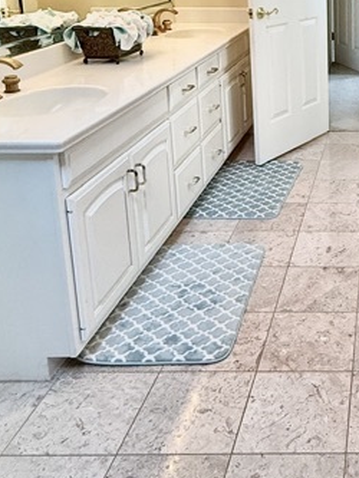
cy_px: 60
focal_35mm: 43
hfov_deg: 30.1
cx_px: 398
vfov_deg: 40.9
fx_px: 594
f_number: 2.2
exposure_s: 1/120
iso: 200
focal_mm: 2.22
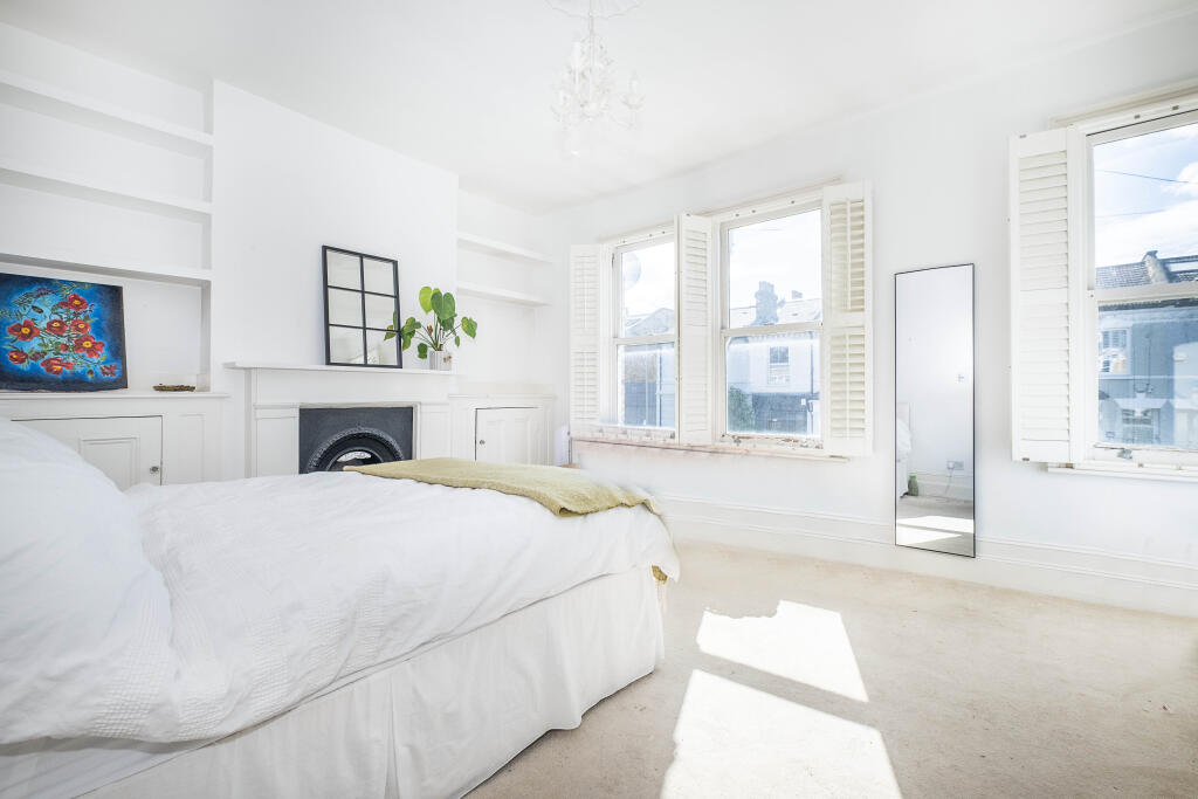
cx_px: 599
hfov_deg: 100.4
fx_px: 499
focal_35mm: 15
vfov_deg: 77.3
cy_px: 400
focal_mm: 10
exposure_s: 1/400
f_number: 7.1
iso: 320
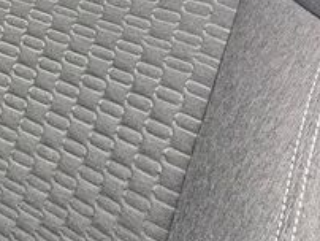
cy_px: -127
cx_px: -86
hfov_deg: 23.0
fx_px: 703
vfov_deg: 17.4
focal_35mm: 76
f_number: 1.78
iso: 500
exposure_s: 1/60
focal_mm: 6.76
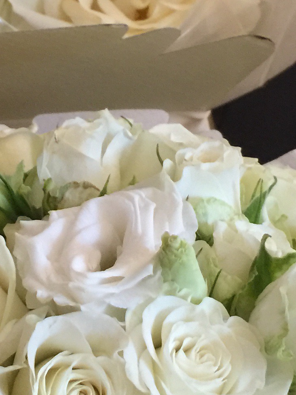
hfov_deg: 15.2
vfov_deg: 20.2
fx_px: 1106
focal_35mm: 97
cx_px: 127
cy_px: 196
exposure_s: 1/15
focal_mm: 4.15
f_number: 2.2
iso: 125
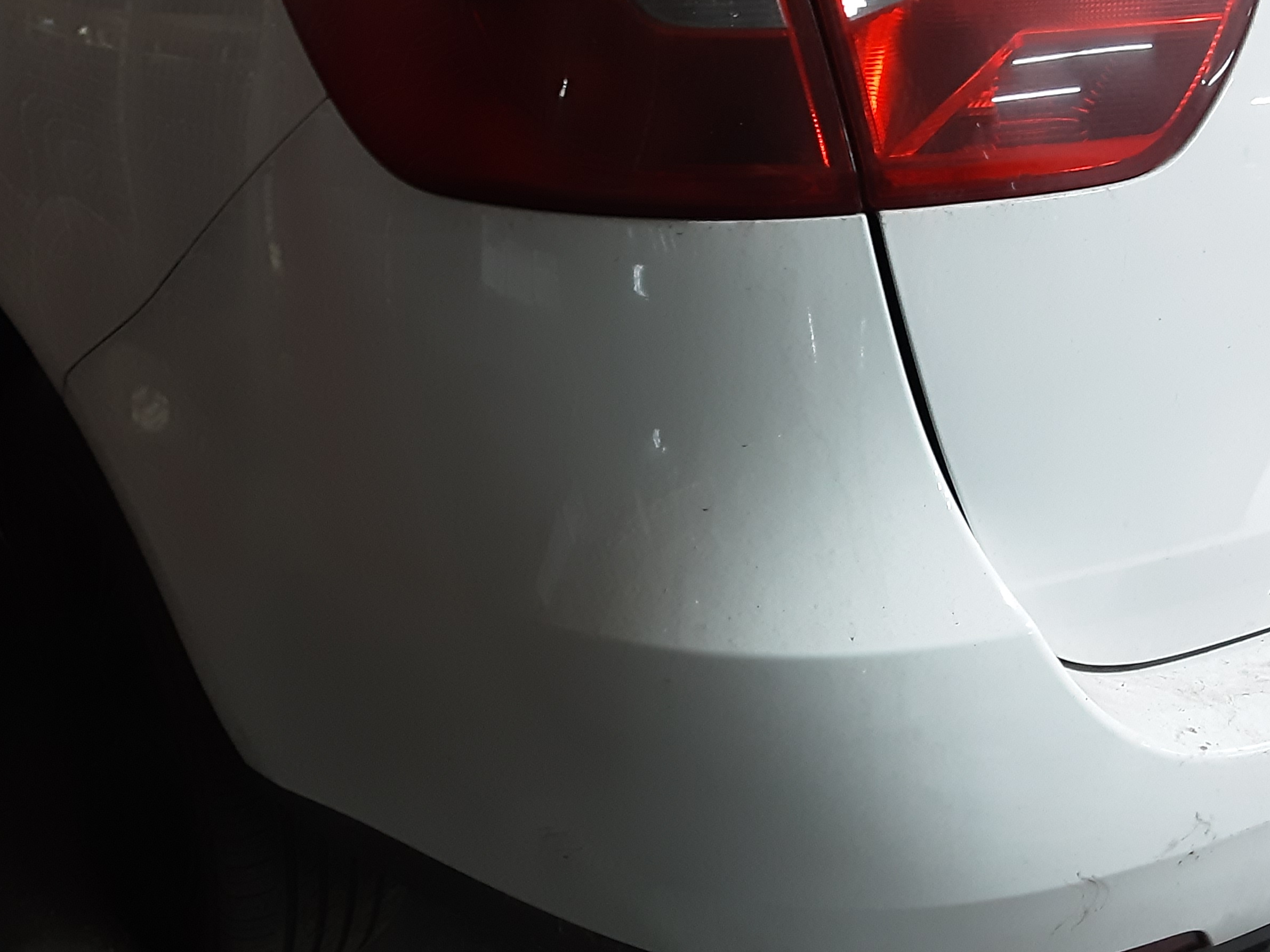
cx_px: 695
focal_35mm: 37
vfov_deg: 38.6
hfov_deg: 50.1
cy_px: 528
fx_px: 1357
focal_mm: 2.91
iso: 320
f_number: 1.9
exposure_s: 1/25
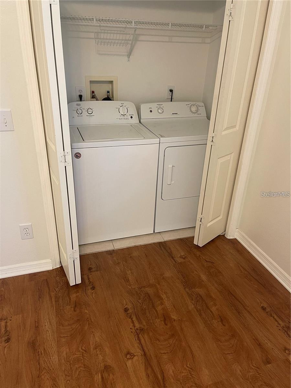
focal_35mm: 26
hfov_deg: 53.1
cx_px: 146
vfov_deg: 67.3
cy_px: 194
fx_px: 291
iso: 200
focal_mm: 5.1
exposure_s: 1/60
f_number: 1.6
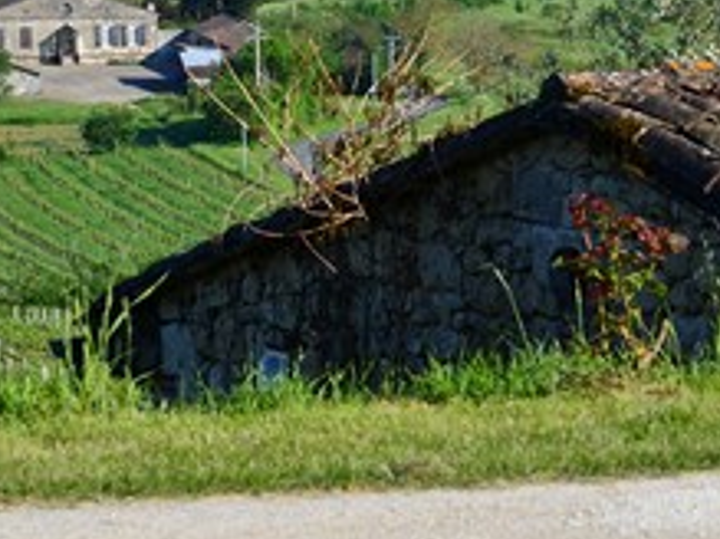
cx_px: 283
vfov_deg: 5.6
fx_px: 5467
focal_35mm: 263
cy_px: 8
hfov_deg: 7.5
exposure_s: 1/160
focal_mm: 80
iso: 100
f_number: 11
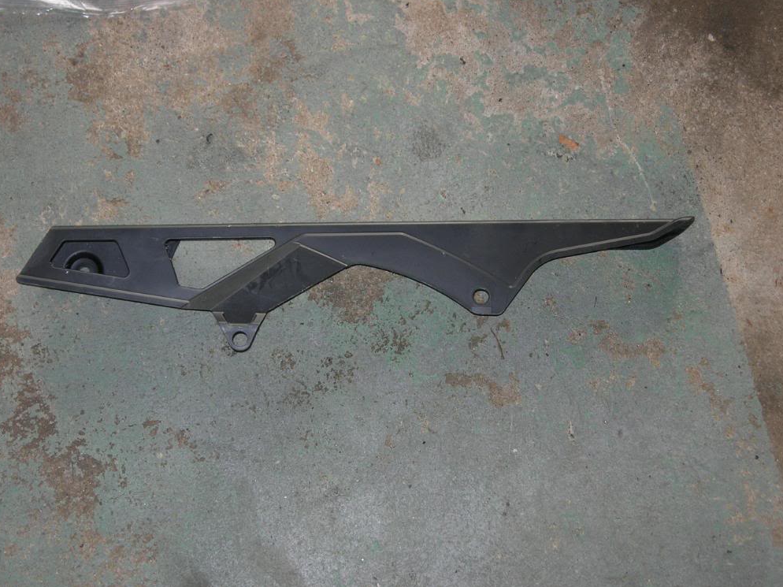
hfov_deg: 31.2
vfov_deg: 23.6
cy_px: 291
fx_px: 1402
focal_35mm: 62
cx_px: 390
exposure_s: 1/60.1
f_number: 3.5
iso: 64
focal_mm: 12.7
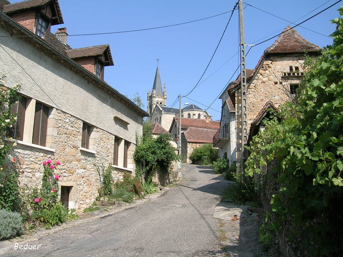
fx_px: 357
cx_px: 172
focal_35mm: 36
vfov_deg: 39.7
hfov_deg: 51.4
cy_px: 126
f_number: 4.8
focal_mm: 5.4
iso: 50
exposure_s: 1/353
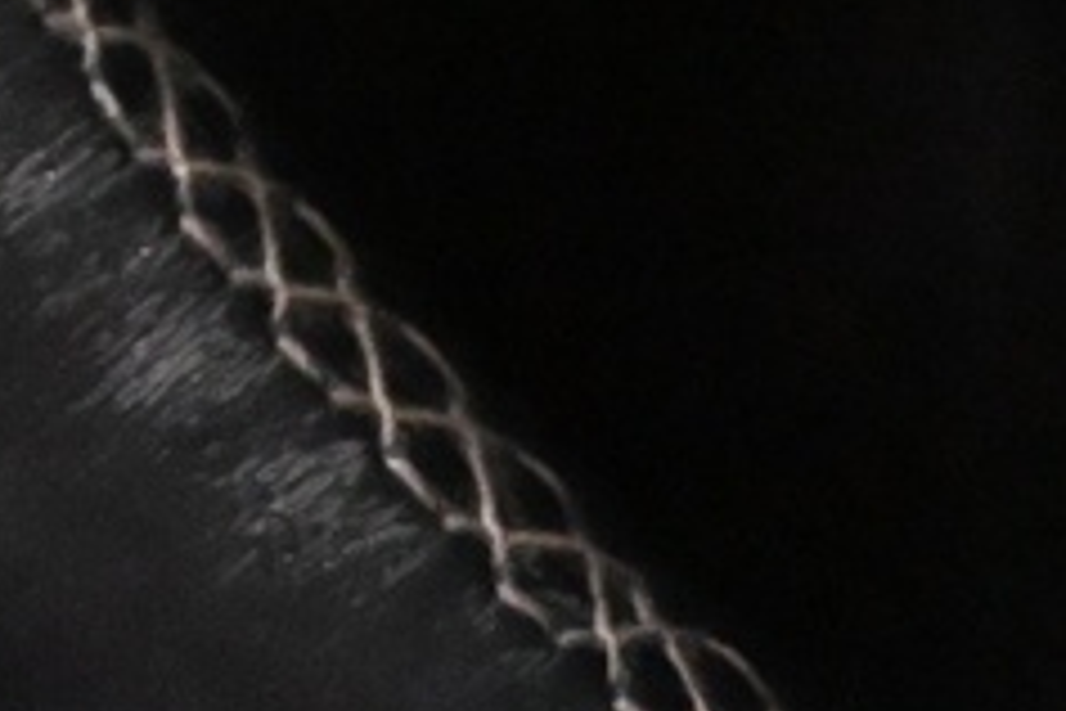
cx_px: -238
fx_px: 4856
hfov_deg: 12.2
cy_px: -1476
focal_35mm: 164
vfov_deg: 7.3
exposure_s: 1/60
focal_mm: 16
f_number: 3.5
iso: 8000
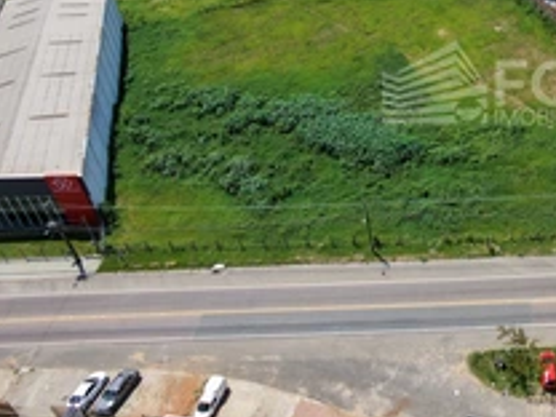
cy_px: 86
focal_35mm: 37
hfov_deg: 45.4
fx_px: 594
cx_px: 503
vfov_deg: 37.3
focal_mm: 3.05
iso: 100
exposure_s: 1/1000
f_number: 2.2
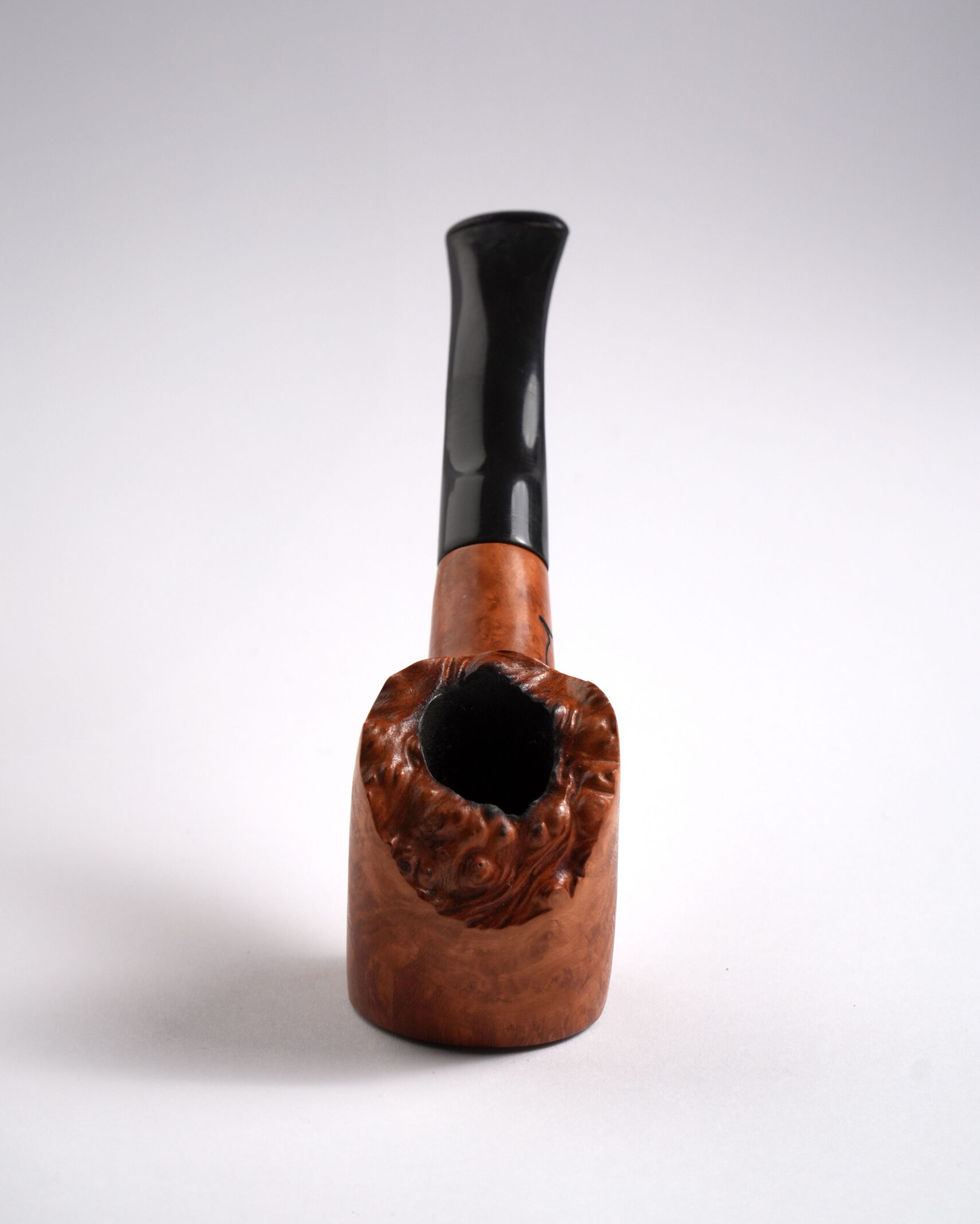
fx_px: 6437
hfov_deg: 8.7
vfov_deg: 10.9
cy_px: 601
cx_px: 490
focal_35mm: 178
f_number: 10
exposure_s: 1/200
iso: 200
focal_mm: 105
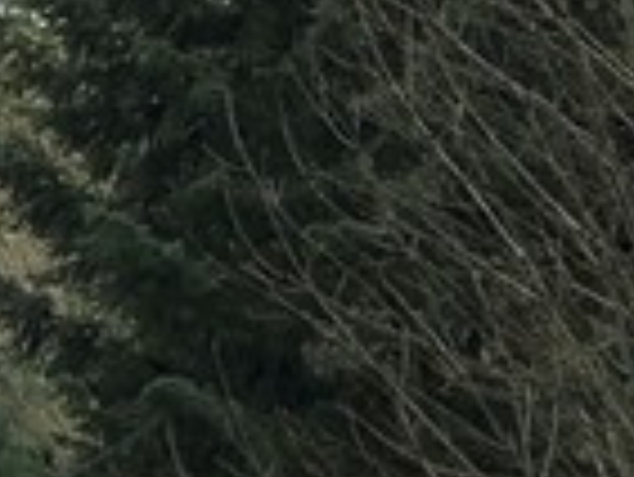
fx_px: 3849
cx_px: -292
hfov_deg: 9.2
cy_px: -27
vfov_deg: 7.1
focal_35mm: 210
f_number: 2.2
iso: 25
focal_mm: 4.15
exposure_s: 1/1148
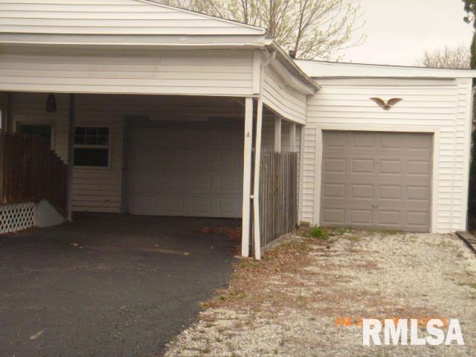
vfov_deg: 22.3
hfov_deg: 29.4
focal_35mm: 66
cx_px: 238
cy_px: 178
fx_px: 908
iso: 800
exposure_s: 1/800
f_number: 5.4
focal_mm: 11.9
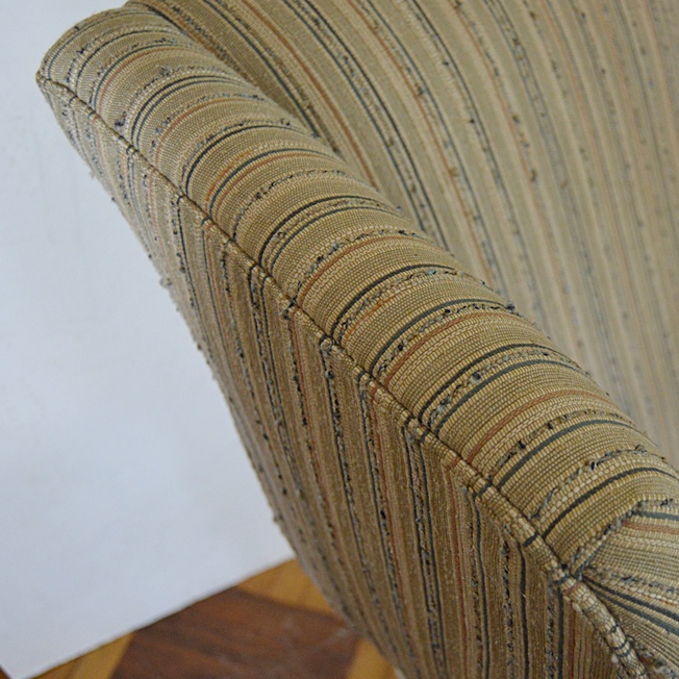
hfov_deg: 38.2
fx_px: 954
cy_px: 335
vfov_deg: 39.2
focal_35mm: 43
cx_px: 506
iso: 1400
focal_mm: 22
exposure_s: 1/60
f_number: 3.5
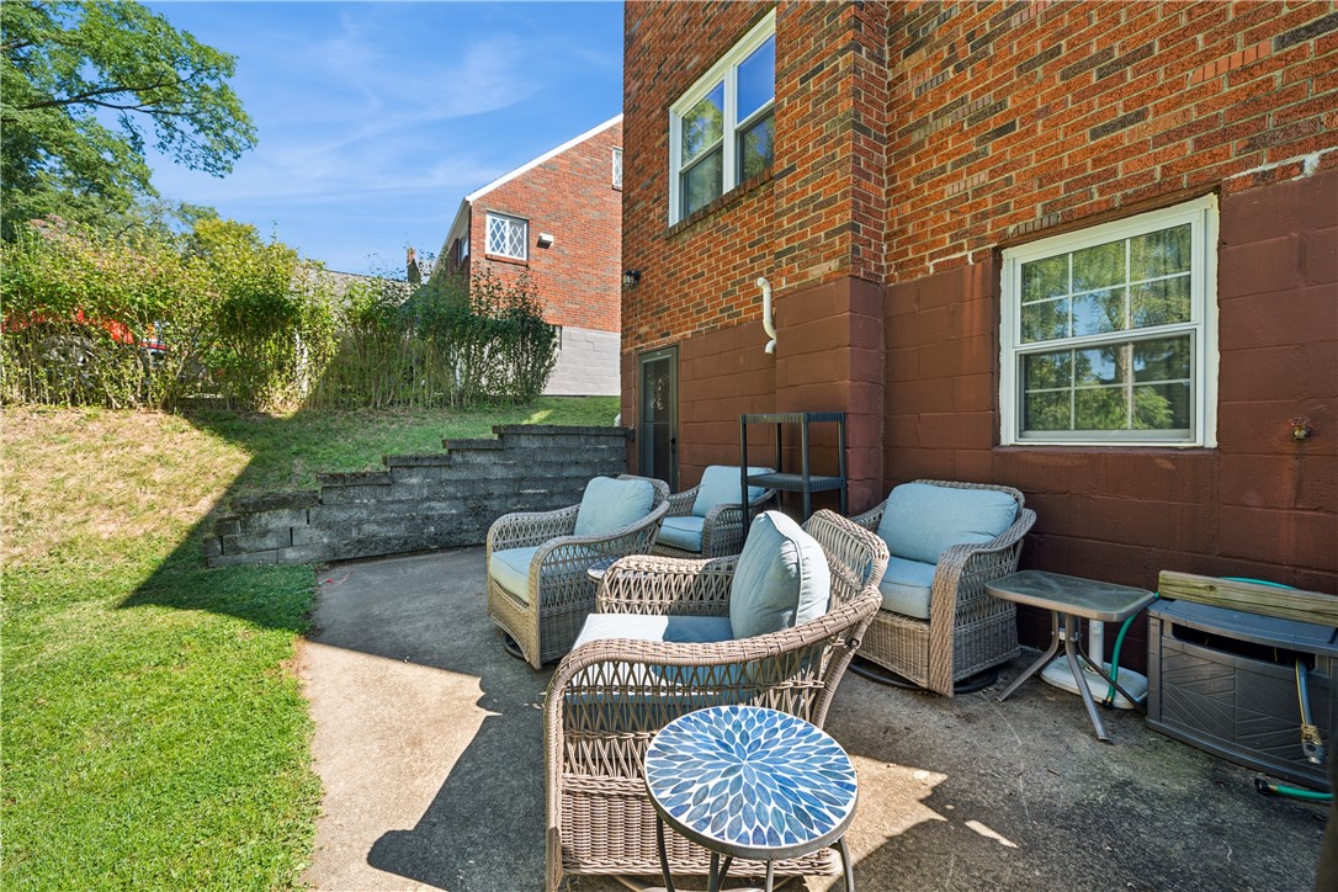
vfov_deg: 85.4
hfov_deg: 108.3
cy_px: 446
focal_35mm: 13
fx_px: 483
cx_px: 669
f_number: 5.6
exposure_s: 1/80
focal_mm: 13
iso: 100
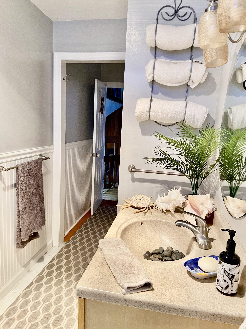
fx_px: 246
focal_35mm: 26
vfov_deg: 67.3
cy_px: 164
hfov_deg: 53.1
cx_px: 123
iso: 160
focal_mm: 4.25
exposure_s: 1/60
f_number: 1.8
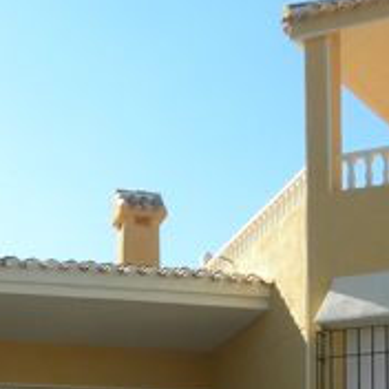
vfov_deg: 17.9
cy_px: 471
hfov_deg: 18.8
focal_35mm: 92
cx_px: 125
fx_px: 1170
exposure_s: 1/217
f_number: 5.6
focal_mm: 4.6
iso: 64
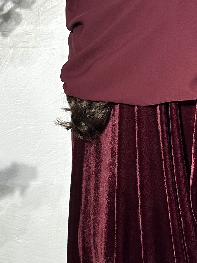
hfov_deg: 16.3
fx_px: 675
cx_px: 7
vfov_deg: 22.0
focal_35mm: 89
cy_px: 134
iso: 80
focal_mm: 6.86
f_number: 1.78
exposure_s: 1/464
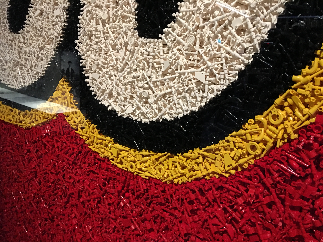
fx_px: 271
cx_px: 162
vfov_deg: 48.2
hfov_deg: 61.7
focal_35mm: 29
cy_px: 121
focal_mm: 4.15
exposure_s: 1/8
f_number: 2.2
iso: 125
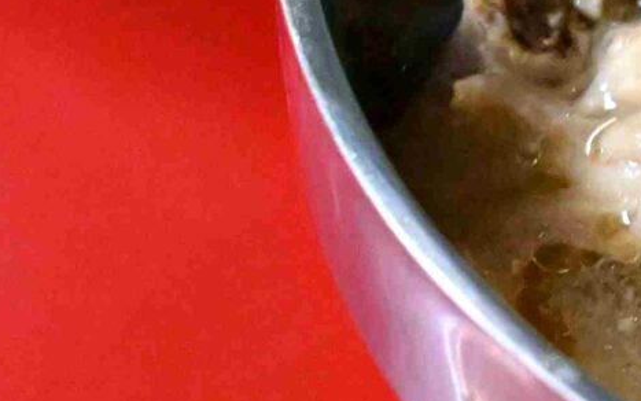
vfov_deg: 3.1
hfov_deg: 4.9
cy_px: 87
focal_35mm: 419
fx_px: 7321
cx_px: 1261
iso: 6400
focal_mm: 50
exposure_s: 1/200
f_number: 3.2
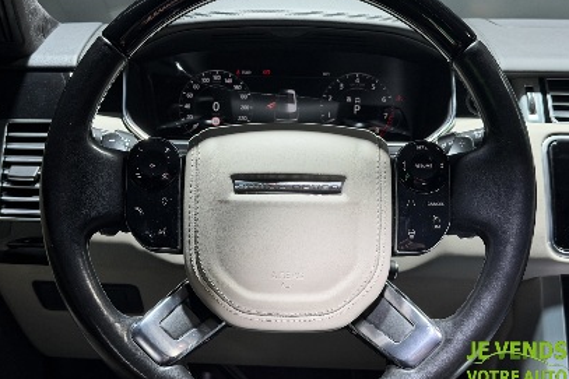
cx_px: 284
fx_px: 806
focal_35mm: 51
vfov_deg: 26.5
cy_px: 176
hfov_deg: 38.9
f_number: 1.78
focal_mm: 6.76
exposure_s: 1/50
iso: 64
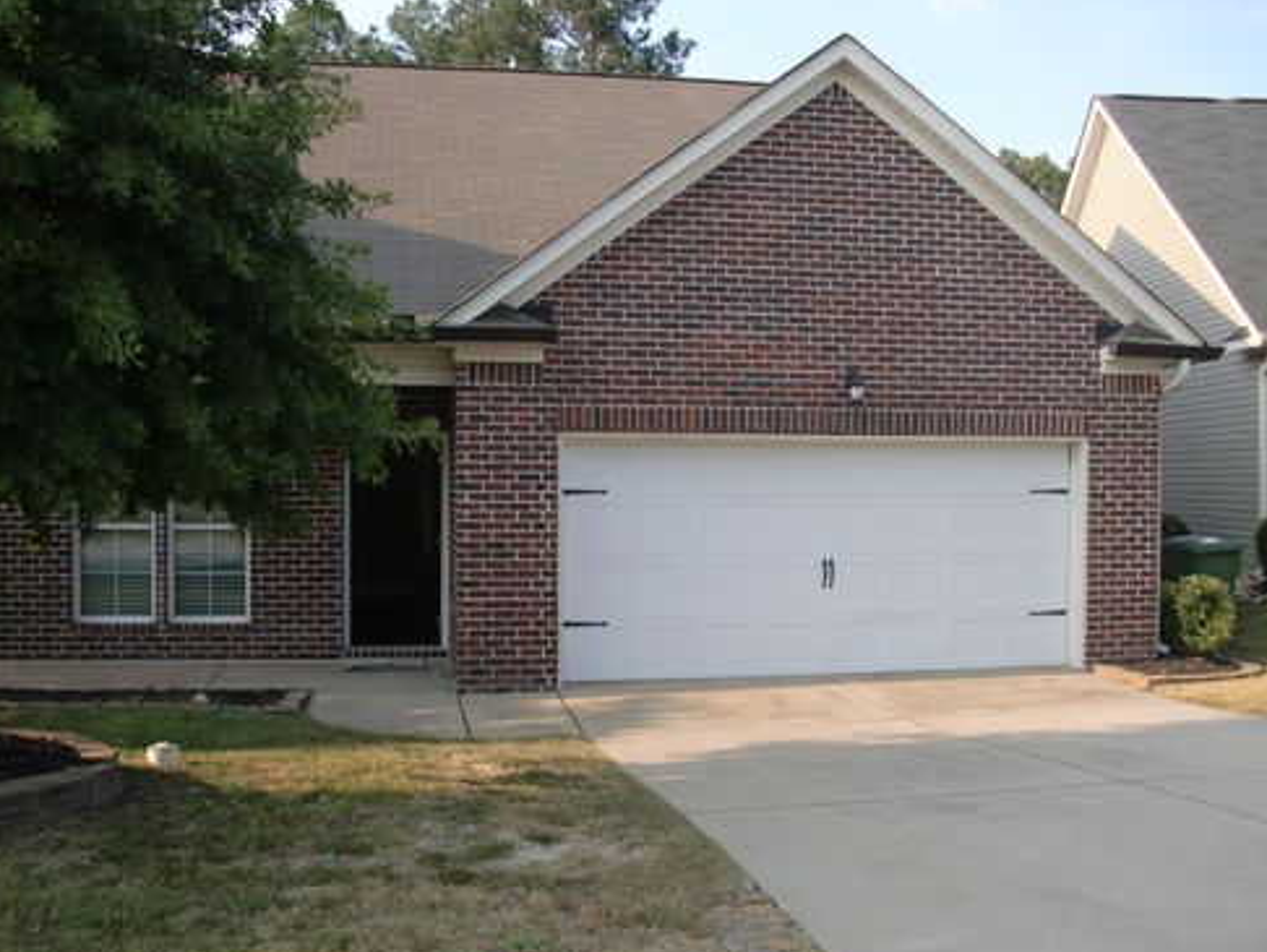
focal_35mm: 37
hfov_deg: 50.1
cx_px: 628
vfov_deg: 38.7
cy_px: 479
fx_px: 1355
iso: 64
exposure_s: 1/400
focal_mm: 6.3
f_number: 2.8
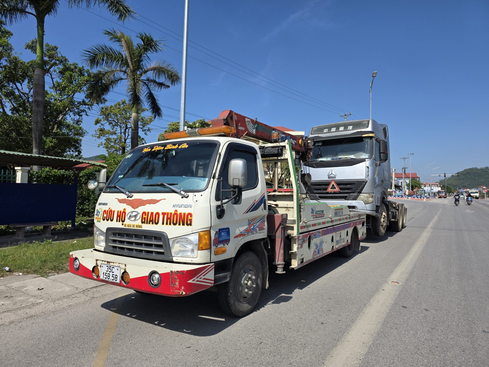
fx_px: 325
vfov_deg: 58.9
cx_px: 244
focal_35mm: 23
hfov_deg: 73.9
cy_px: 184
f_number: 1.7
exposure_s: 1/7944
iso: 80
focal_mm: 6.3
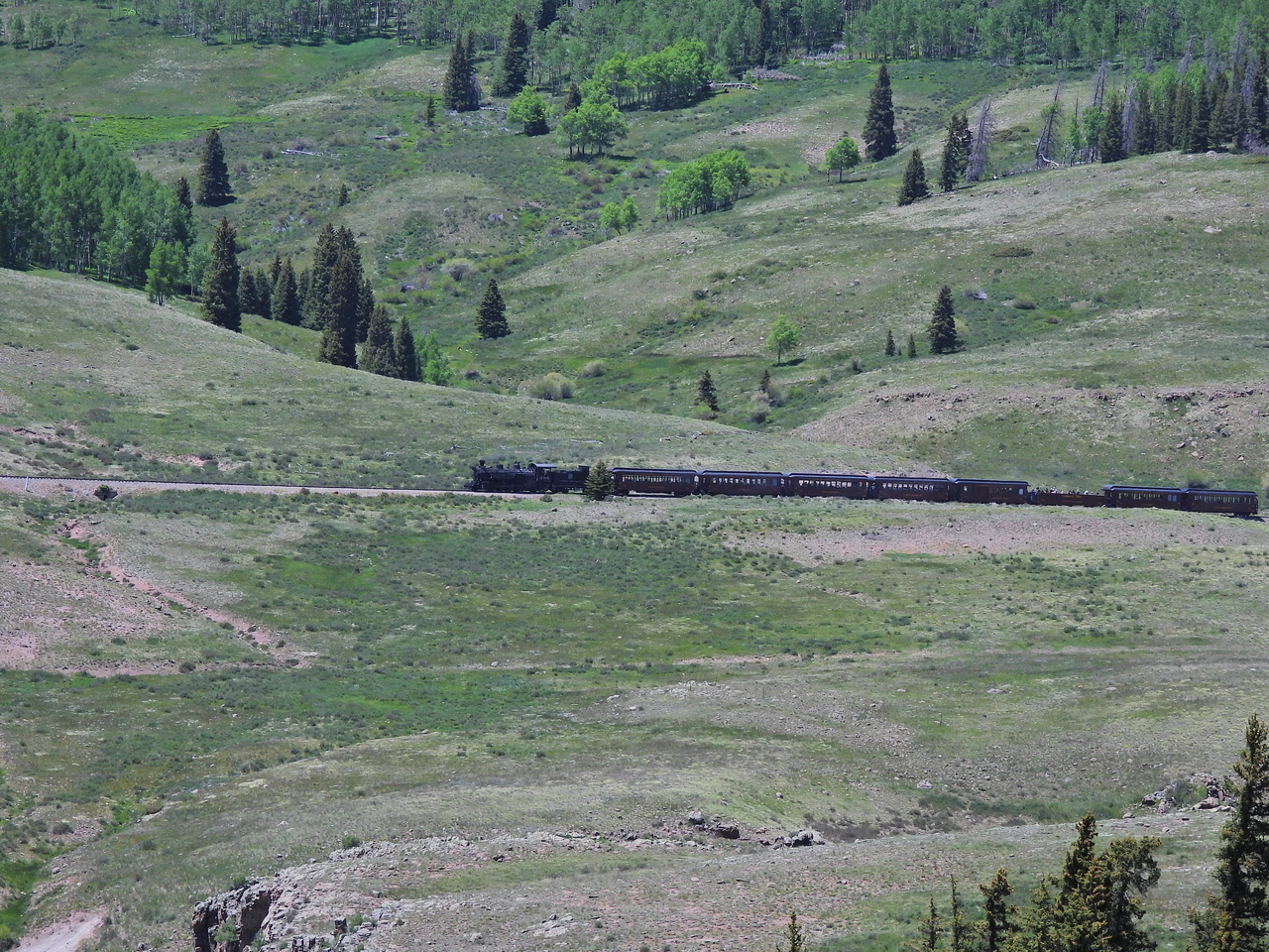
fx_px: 7332
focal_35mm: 200
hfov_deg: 9.9
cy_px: 476
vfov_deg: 7.4
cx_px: 634
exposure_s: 1/800
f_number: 4.5
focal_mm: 35.7
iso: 100
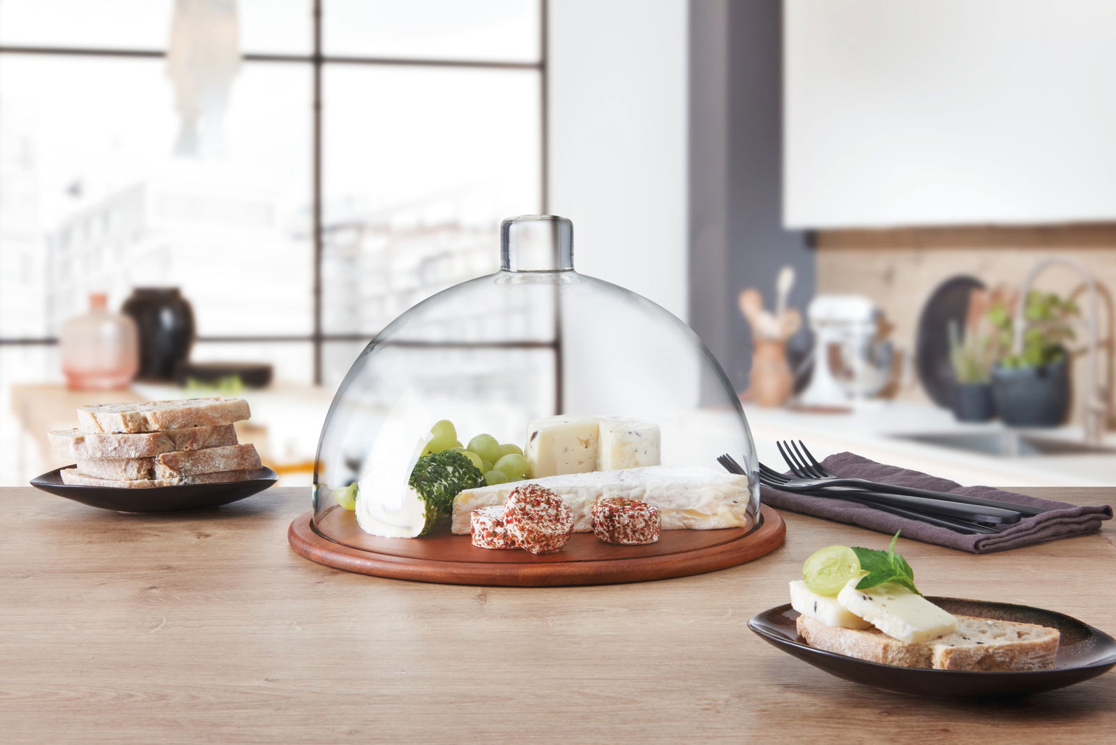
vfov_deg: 21.9
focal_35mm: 62
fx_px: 1923
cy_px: 372
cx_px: 558
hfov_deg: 32.4
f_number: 22
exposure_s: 1/125
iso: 100
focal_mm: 62
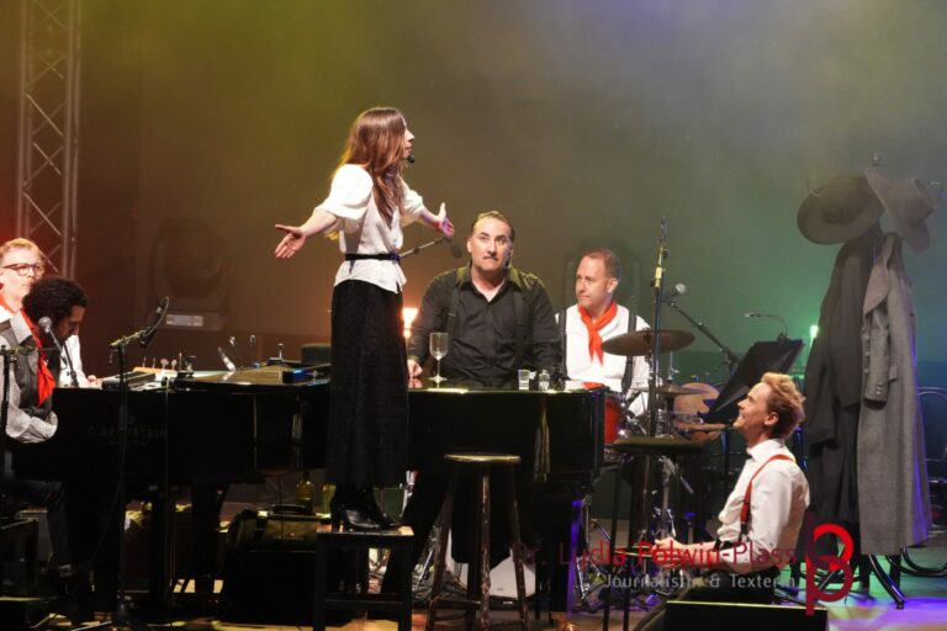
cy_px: 316
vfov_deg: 5.1
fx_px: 7062
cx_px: 474
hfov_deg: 7.7
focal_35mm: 268
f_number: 6.3
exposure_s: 1/200
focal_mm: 179
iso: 6400
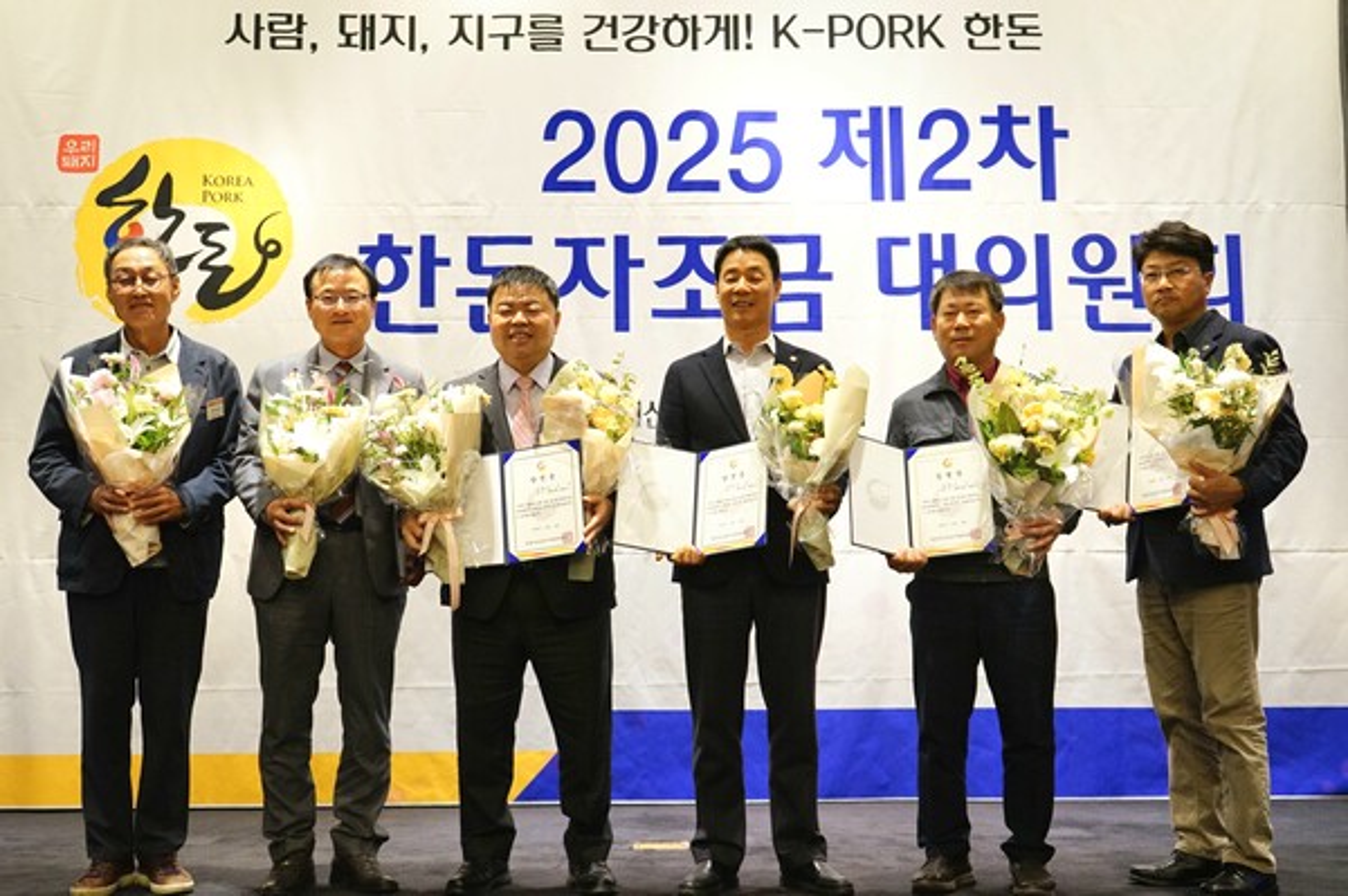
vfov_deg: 33.3
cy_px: 448
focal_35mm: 40
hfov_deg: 48.5
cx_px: 674
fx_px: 1497
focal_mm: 40
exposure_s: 1/80
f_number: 4.5
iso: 3200
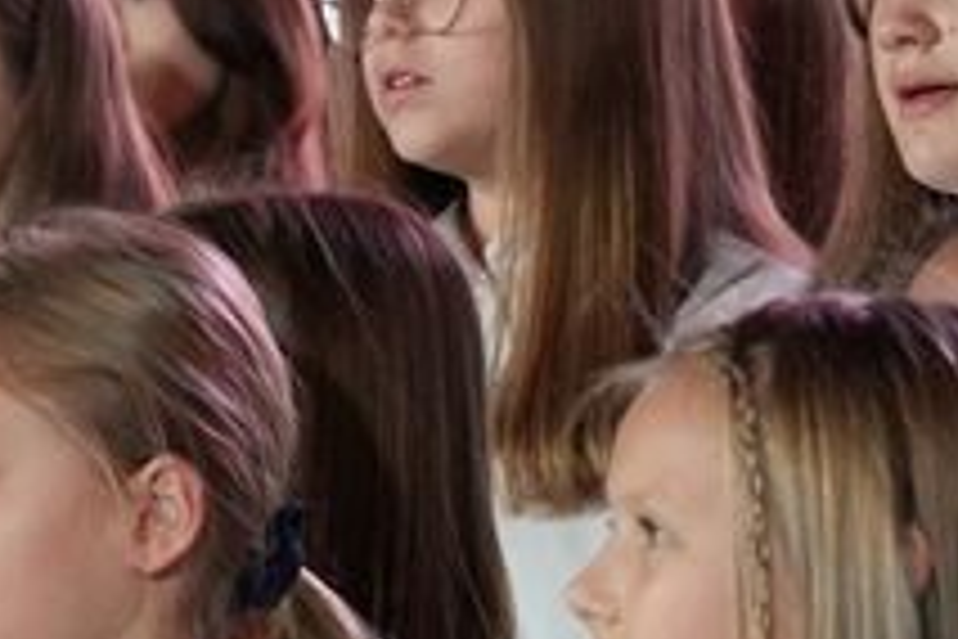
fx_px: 8967
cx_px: -886
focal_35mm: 337
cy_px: 880
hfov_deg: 6.0
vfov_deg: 4.1
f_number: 4
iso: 1600
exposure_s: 1/160
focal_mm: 70
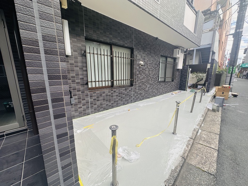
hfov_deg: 102.1
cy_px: 93
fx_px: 100
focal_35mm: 14
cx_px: 124
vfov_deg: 85.7
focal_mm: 2.22
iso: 40
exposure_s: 1/221
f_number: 2.2
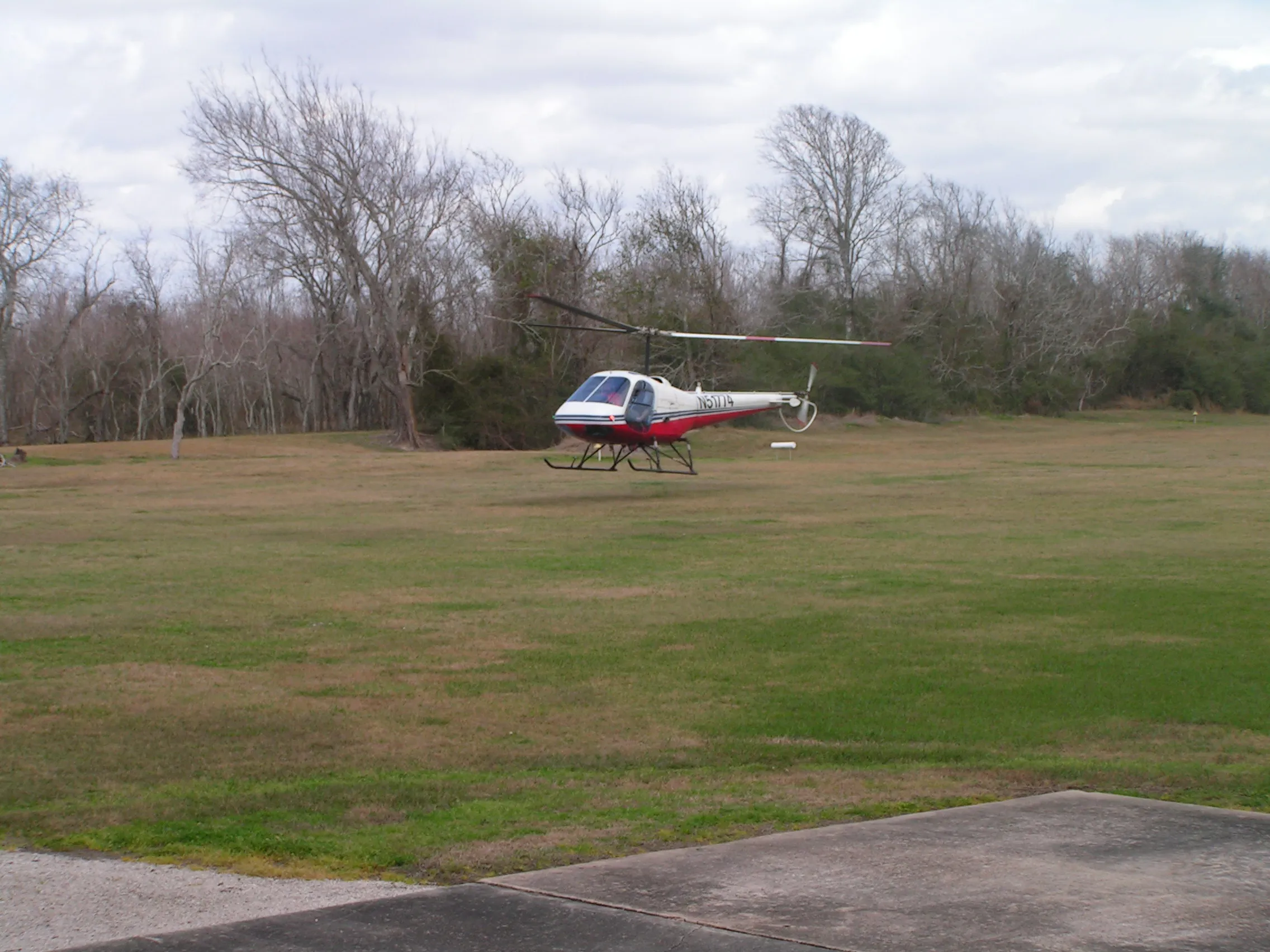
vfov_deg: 18.4
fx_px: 2935
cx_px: 635
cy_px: 476
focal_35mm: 80
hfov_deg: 24.4
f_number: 3.2
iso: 50
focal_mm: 13.4
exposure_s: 1/640
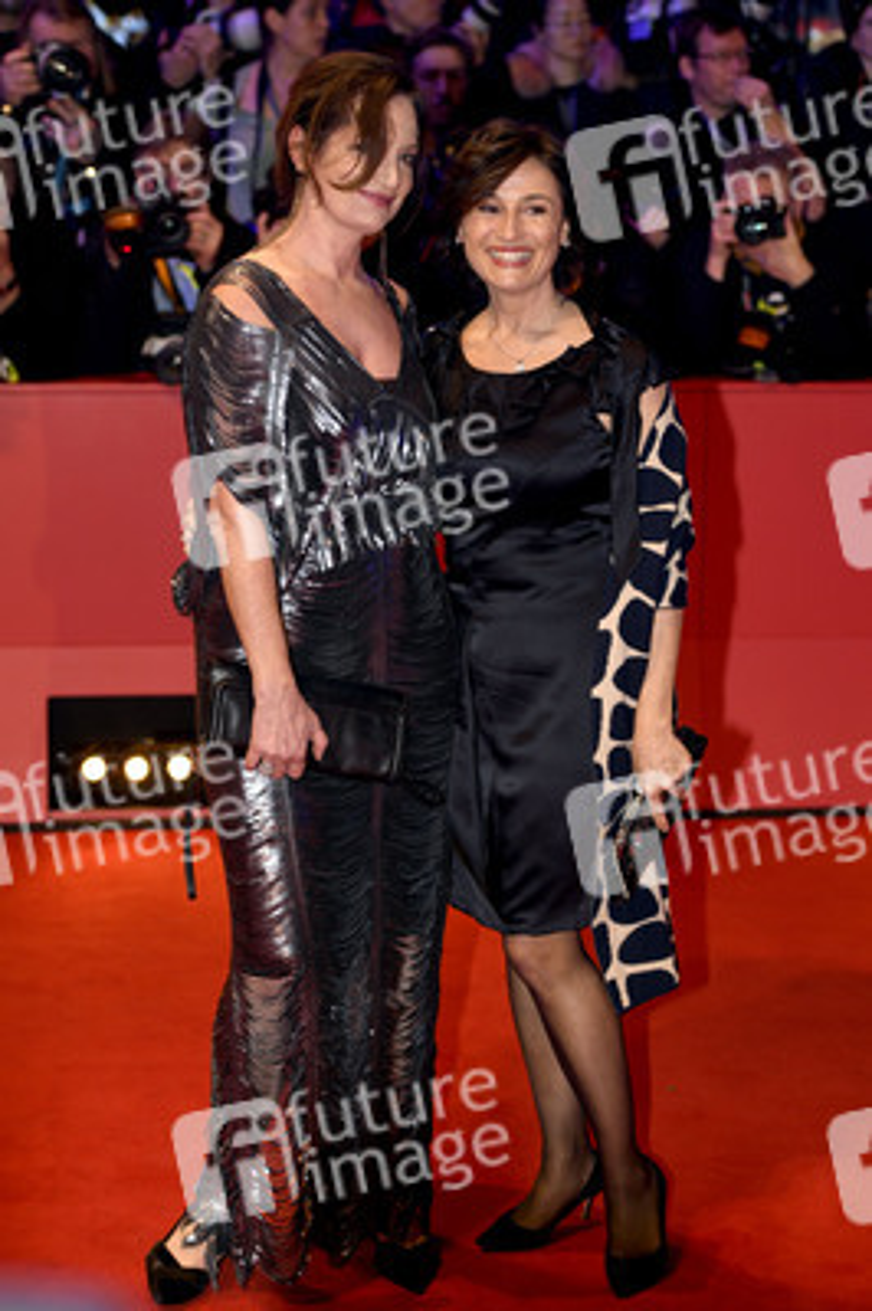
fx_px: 2548
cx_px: 436
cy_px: 656
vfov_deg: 28.9
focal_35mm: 70
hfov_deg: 19.4
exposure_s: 1/640
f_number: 3.5
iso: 800
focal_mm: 70
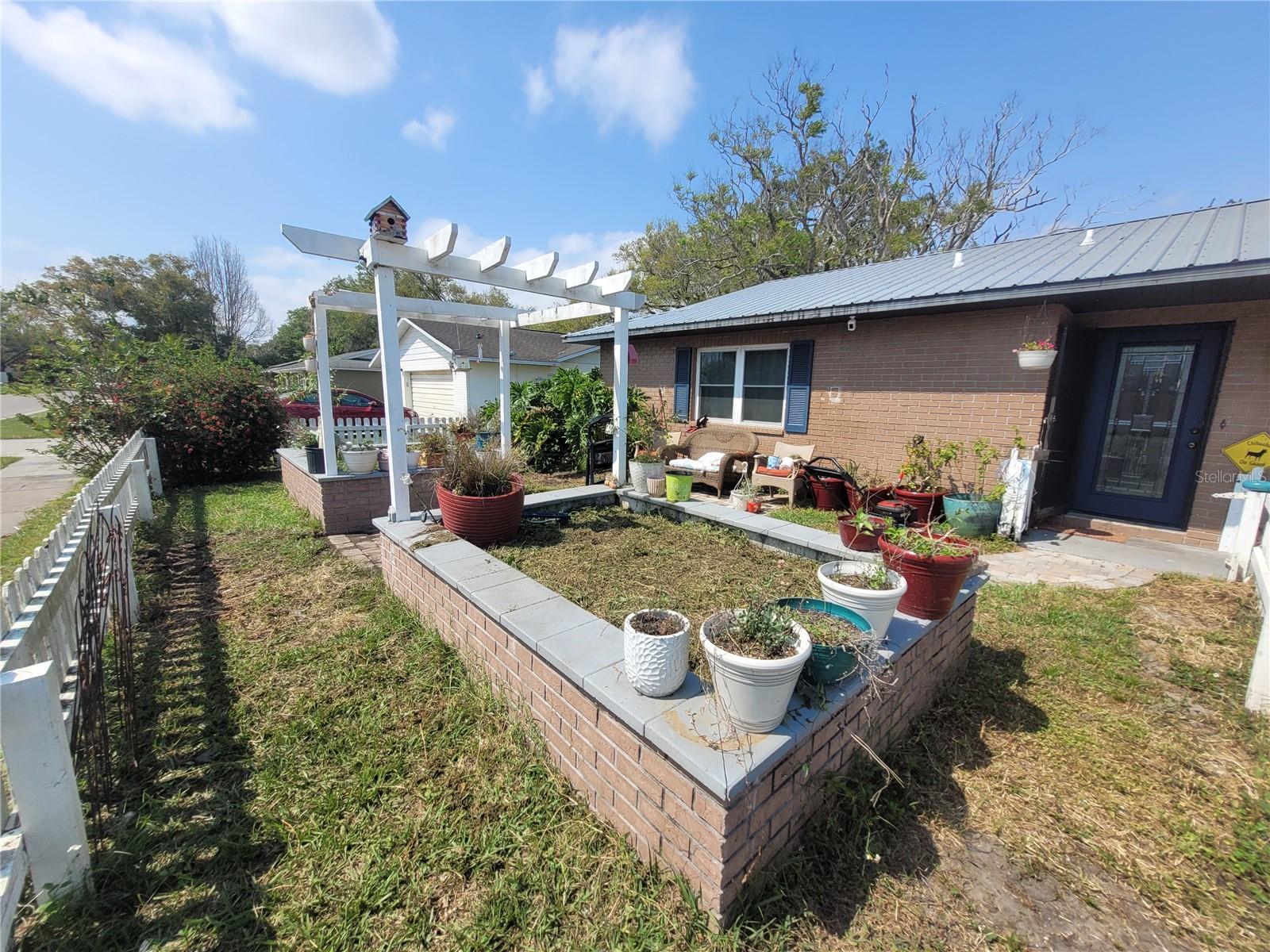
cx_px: 635
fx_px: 477
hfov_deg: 106.2
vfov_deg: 89.9
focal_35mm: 13
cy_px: 476
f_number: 2.2
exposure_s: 1/1425
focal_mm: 1.74
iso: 40
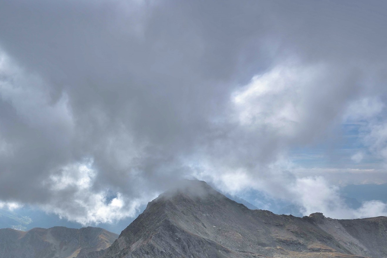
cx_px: 62
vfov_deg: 42.1
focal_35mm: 29
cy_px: 221
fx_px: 312
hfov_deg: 57.4
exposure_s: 1/160
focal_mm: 16
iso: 100
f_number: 8
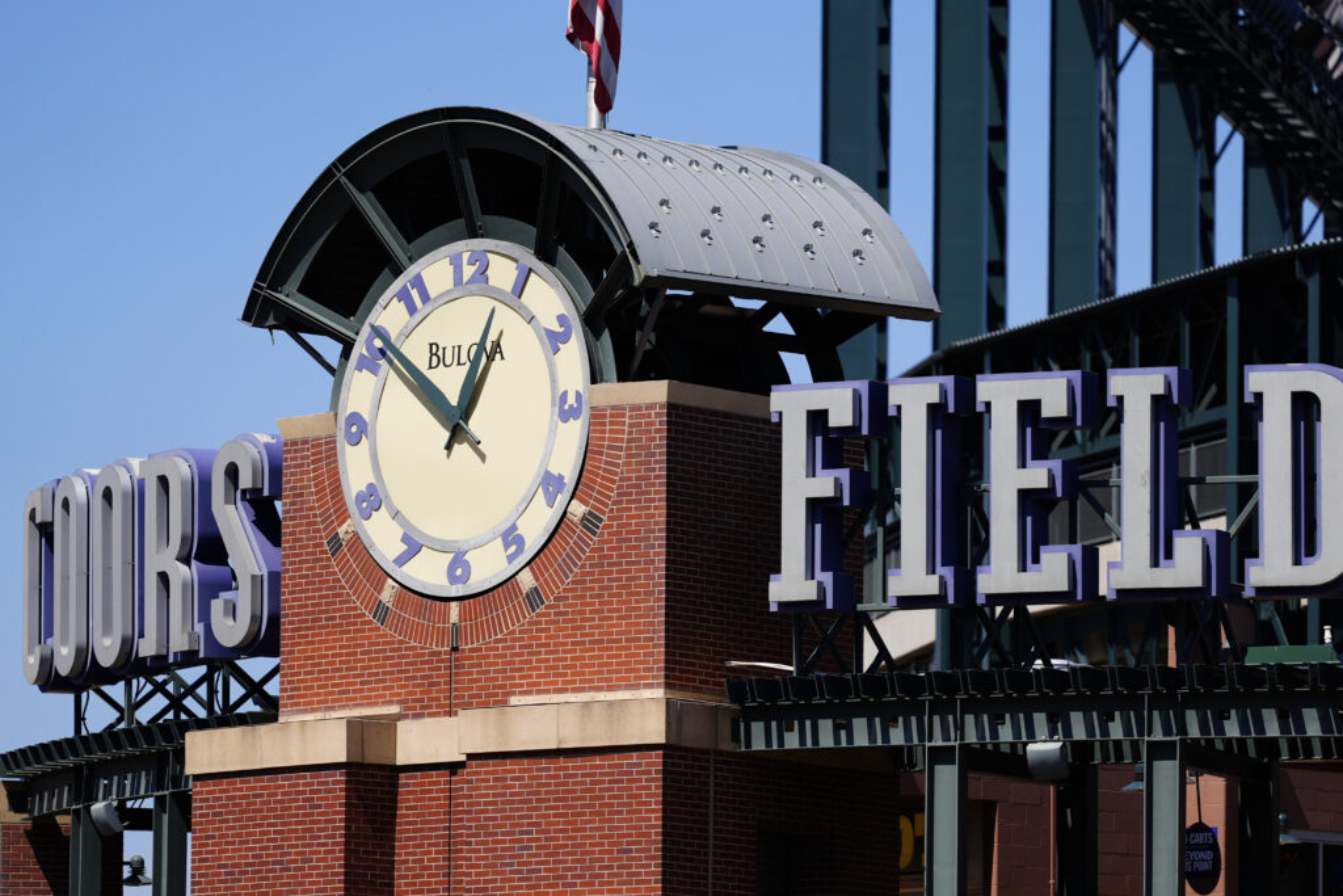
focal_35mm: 300
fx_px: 11192
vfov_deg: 4.6
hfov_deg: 6.9
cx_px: 672
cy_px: 448
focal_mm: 300
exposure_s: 1/6400
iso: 320
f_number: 2.8
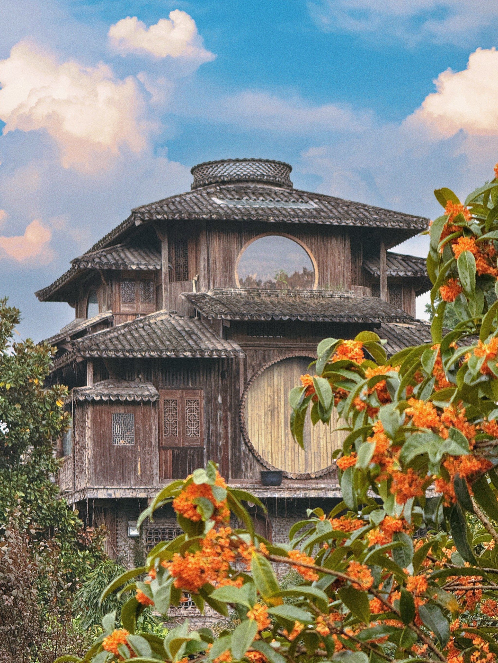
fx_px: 2301
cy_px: 332
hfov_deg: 12.3
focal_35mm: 120
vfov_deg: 16.4
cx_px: 249
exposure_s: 1/99
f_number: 2.8
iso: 80
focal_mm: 15.66
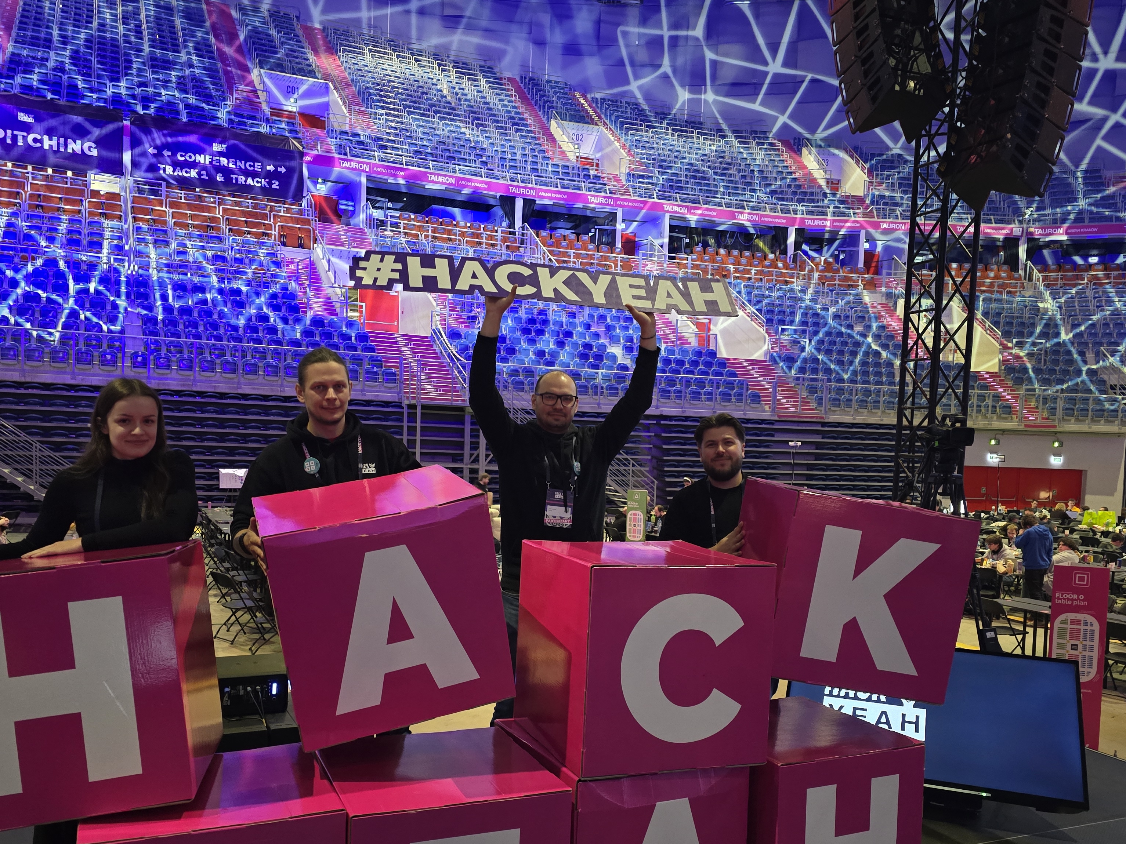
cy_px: 492
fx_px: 976
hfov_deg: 59.9
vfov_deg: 46.6
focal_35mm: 30
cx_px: 540
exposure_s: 1/16.7
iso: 1600
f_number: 1.7
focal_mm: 6.3
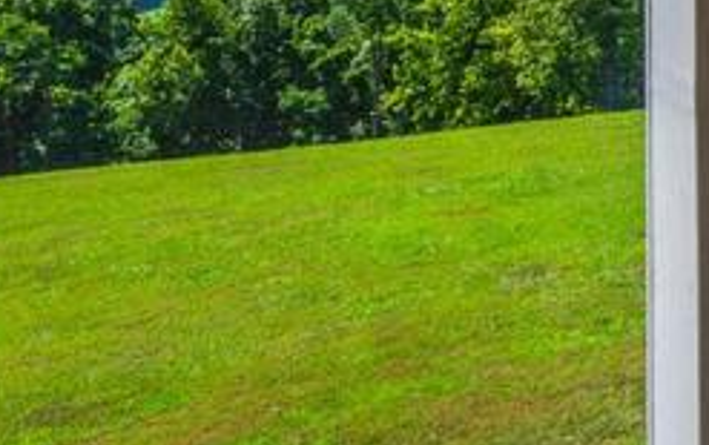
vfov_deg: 14.4
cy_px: -290
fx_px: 1606
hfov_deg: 20.7
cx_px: 1108
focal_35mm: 83
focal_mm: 14
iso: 100
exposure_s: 1/160
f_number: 10
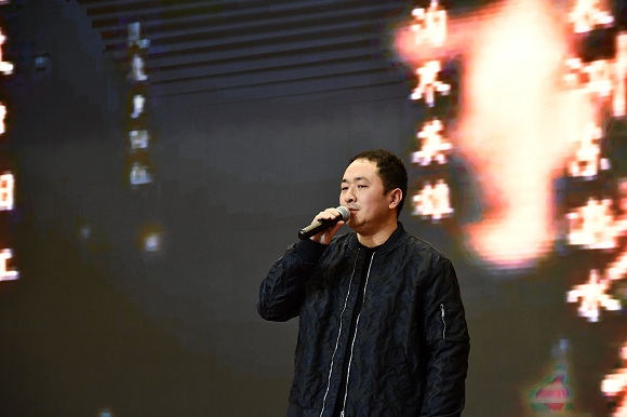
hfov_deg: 14.5
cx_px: 314
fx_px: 2472
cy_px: 208
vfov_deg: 9.7
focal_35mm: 142
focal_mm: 95
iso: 2800
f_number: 5.3
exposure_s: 1/125
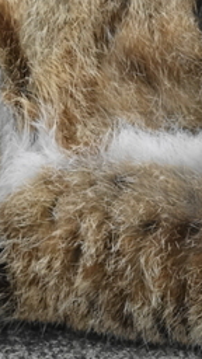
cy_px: 172
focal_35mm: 118
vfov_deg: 18.2
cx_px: 122
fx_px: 1124
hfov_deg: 10.3
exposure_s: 1/250
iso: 320
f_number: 4
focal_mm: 8.8
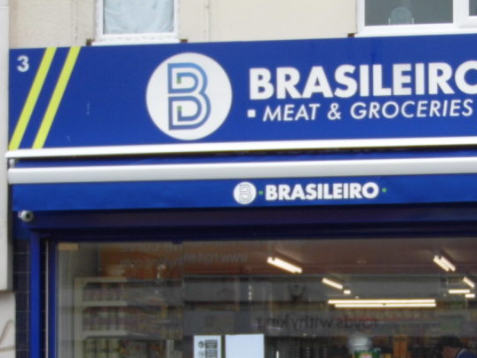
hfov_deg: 15.8
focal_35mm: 124
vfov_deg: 11.9
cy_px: 322
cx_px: 325
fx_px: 1709
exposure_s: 1/320
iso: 100
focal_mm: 11.7
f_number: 3.7
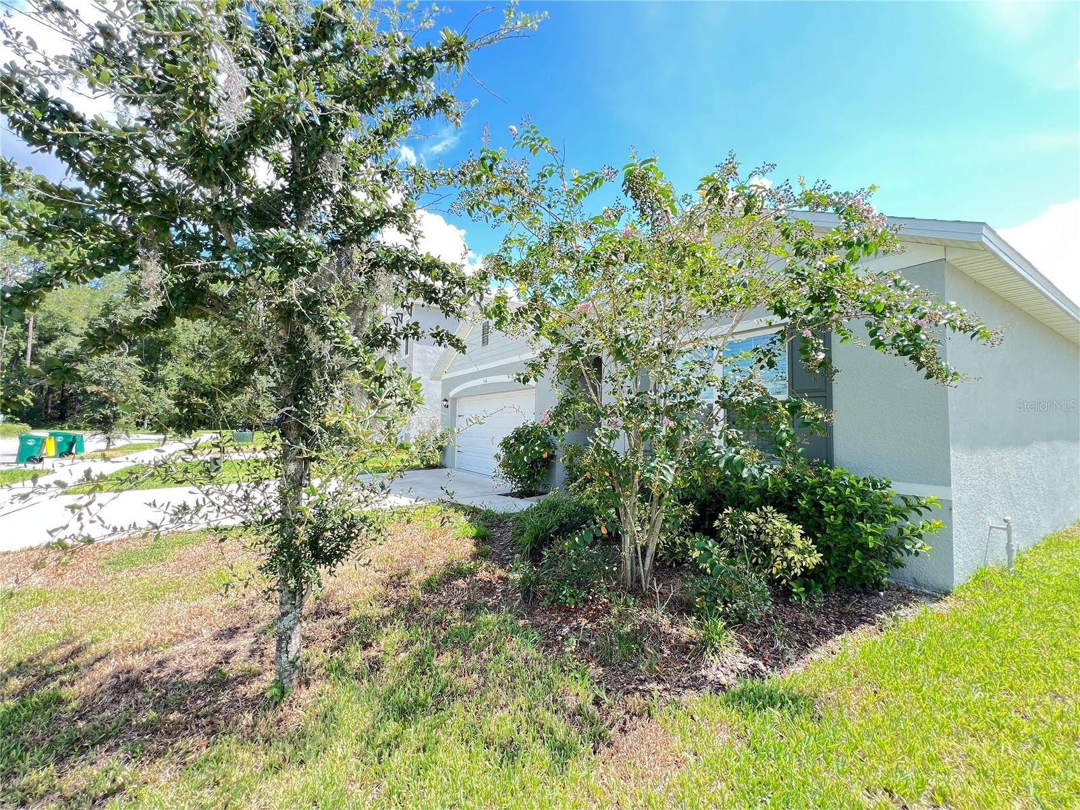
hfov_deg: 106.2
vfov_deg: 89.9
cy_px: 405
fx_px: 406
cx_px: 540
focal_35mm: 13
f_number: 1.8
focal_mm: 1.57
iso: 32
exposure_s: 1/126
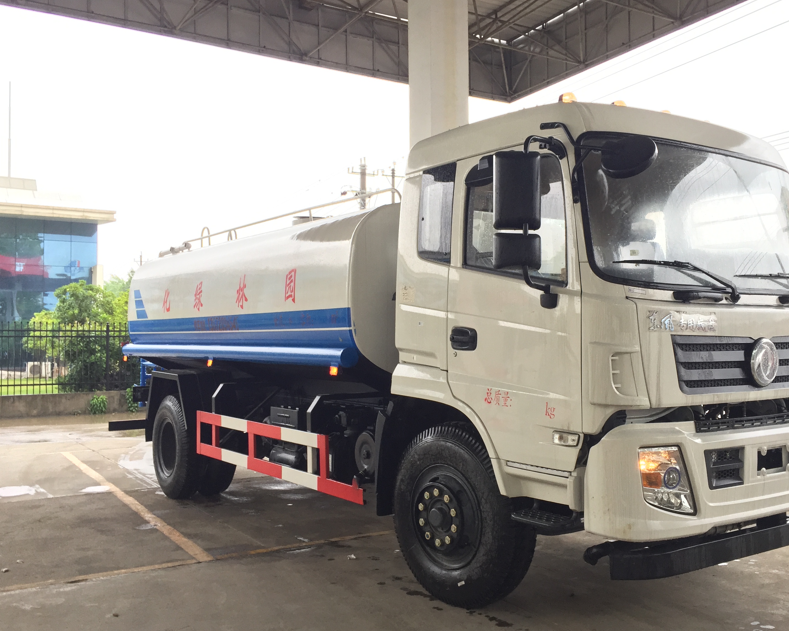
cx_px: 439
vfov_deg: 43.4
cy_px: 321
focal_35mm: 34
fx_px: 794
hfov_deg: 52.7
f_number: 2.2
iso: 64
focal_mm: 4.15
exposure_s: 1/33
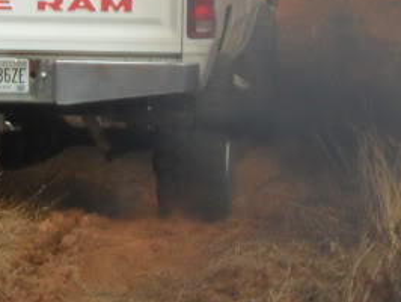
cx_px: 305
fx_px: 6018
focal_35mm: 519
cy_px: -192
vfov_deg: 2.9
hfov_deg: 3.8
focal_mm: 24.5
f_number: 5.9
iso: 100
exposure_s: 1/180
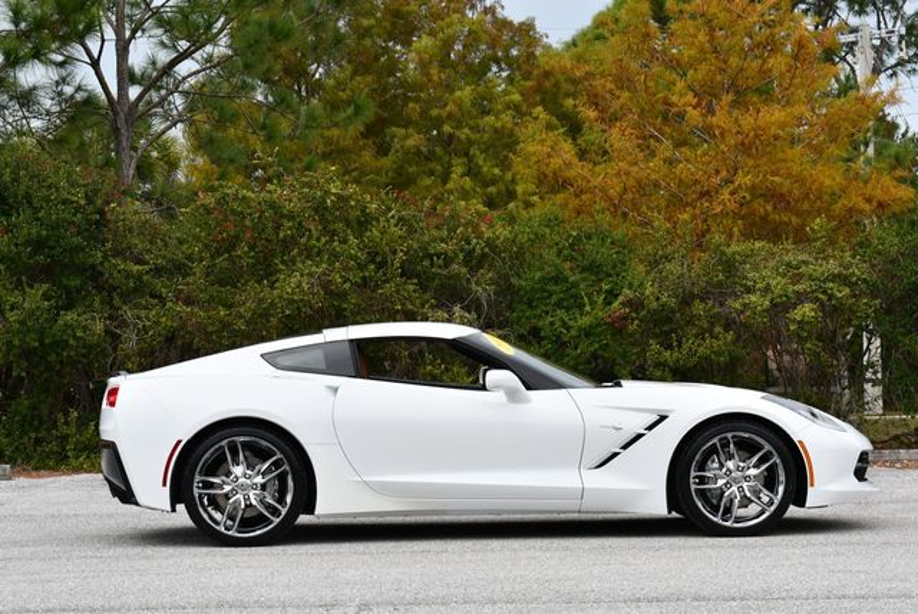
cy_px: 307
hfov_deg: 19.6
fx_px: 2654
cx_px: 459
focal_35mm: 104
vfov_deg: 13.2
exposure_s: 1/250
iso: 180
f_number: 8
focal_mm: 52
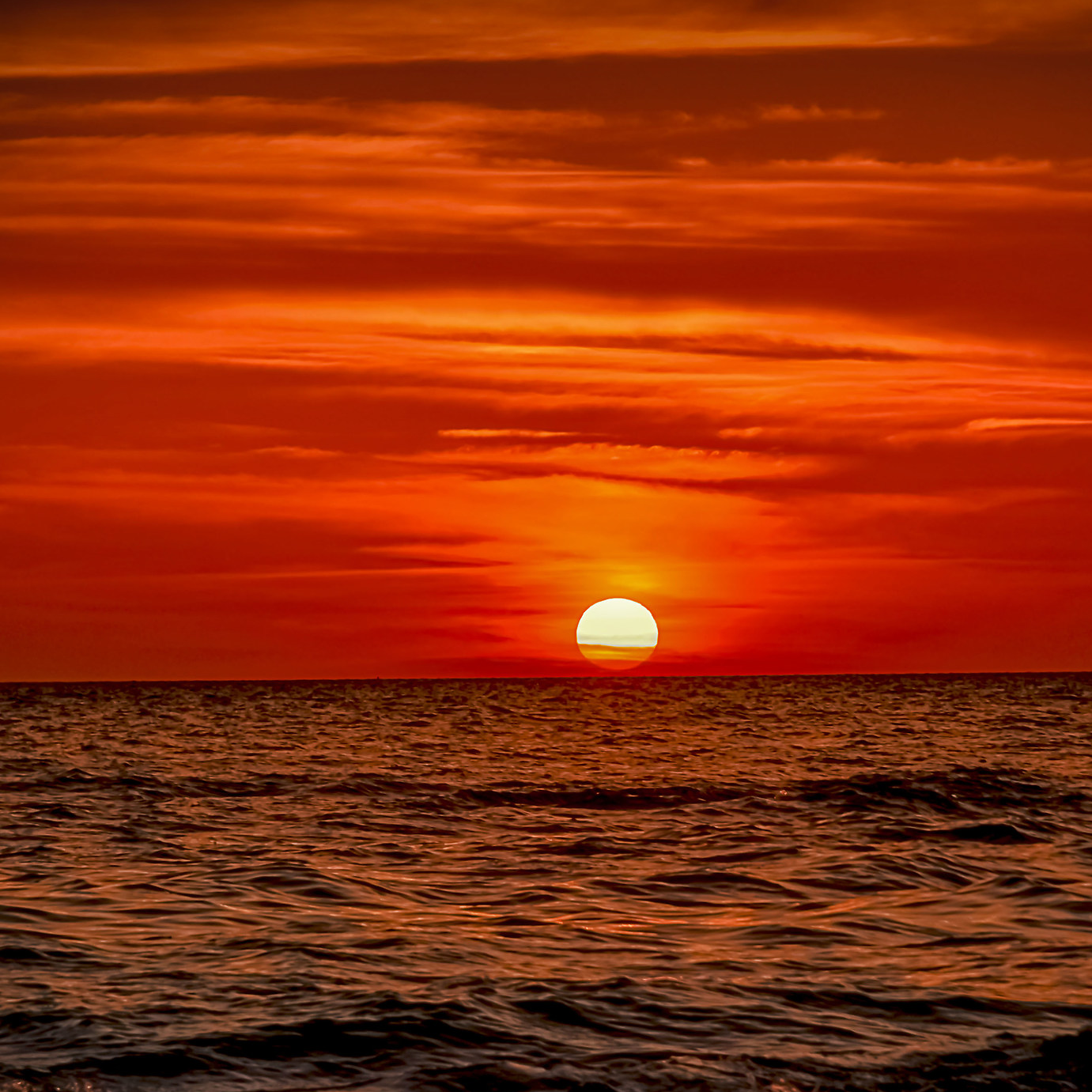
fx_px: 8307
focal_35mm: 233
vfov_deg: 7.5
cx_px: 620
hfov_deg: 7.5
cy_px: 629
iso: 100
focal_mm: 105
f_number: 13
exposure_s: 1/160
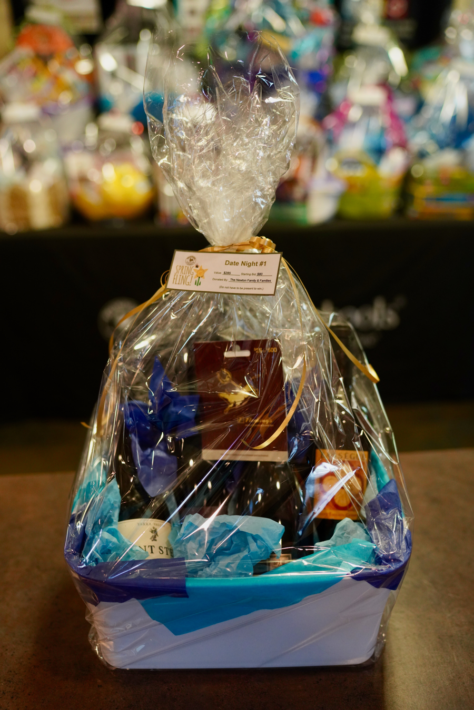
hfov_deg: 37.9
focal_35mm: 35
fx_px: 691
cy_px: 355
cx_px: 237
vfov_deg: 54.4
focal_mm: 35
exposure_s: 1/160
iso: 1600
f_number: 2
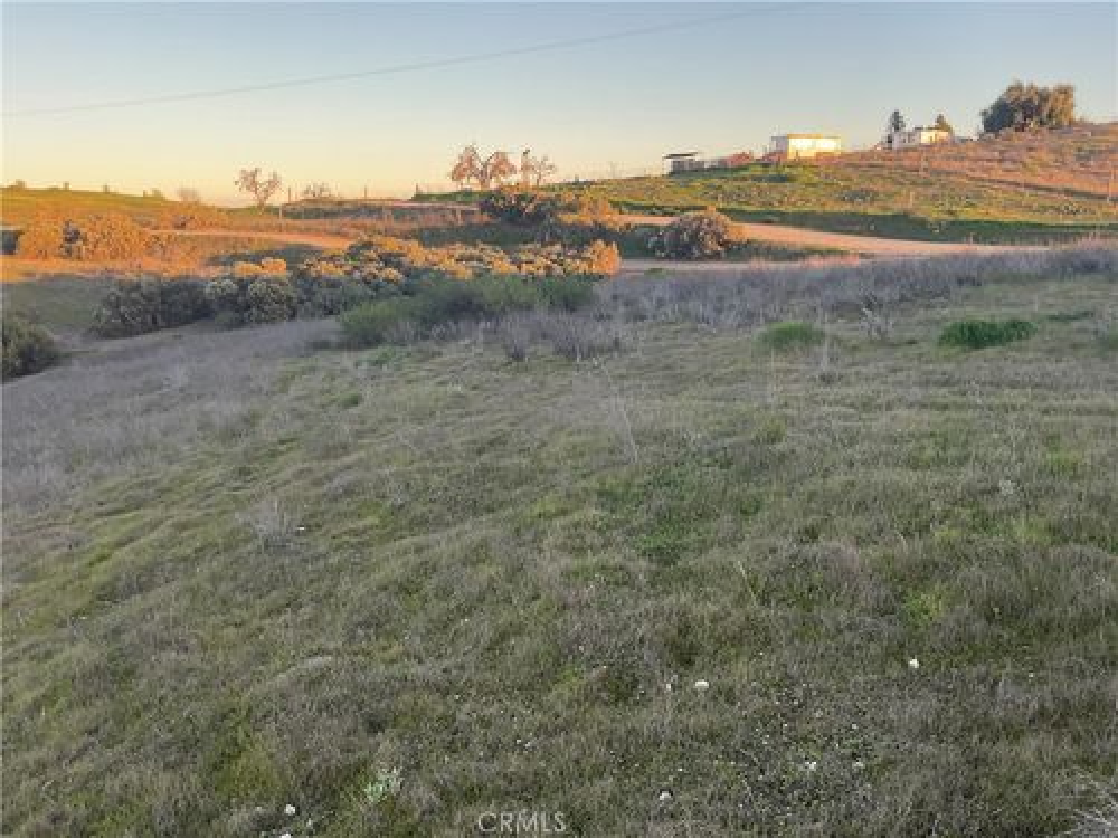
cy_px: 419
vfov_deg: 48.2
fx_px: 937
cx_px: 559
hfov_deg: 61.7
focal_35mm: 29
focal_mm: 3
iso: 16
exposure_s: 1/174
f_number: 1.8
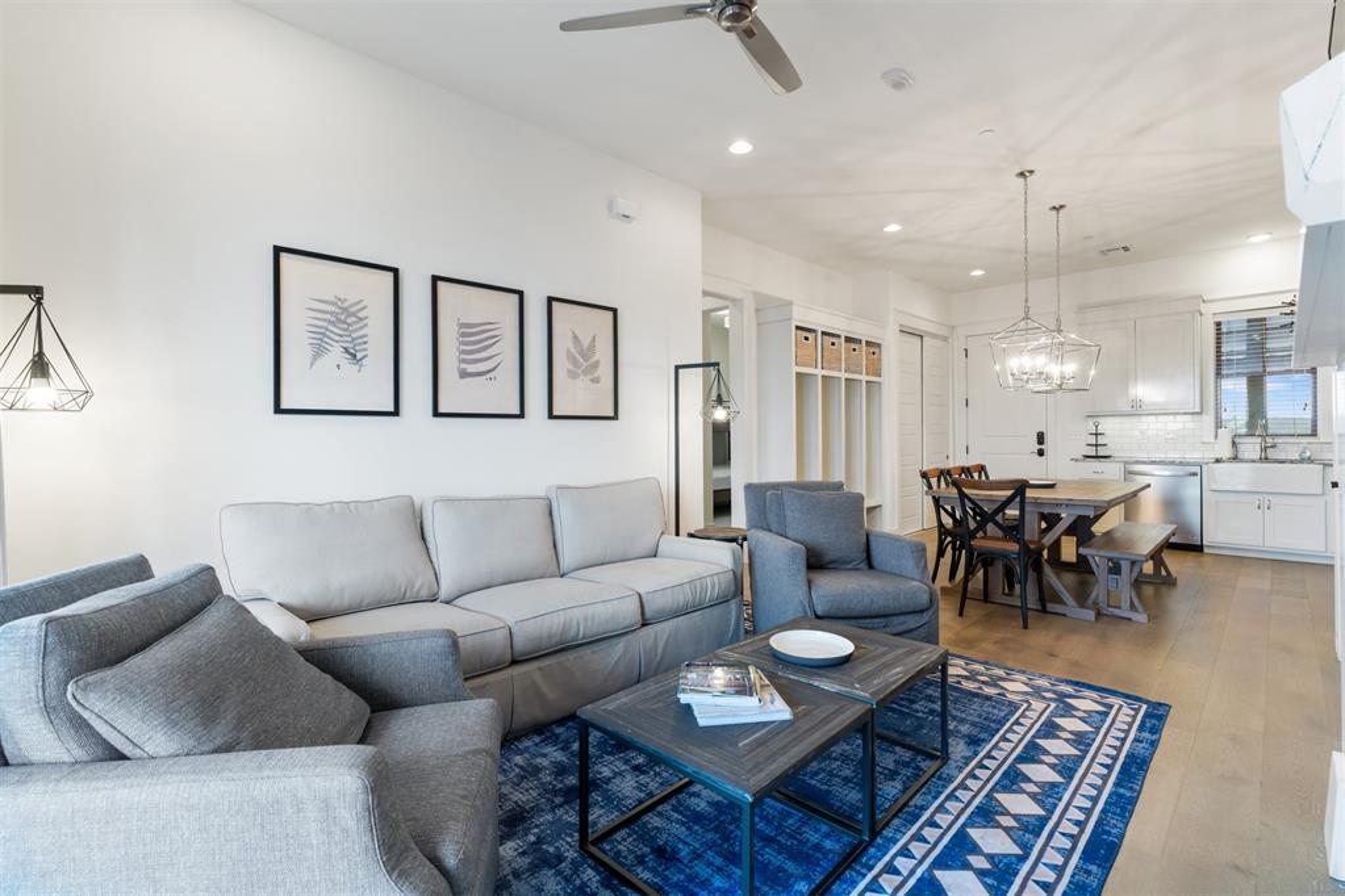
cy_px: 448
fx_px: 598
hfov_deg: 96.7
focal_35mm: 16
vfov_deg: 73.7
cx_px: 672
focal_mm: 16
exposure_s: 1/2
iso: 100
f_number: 8
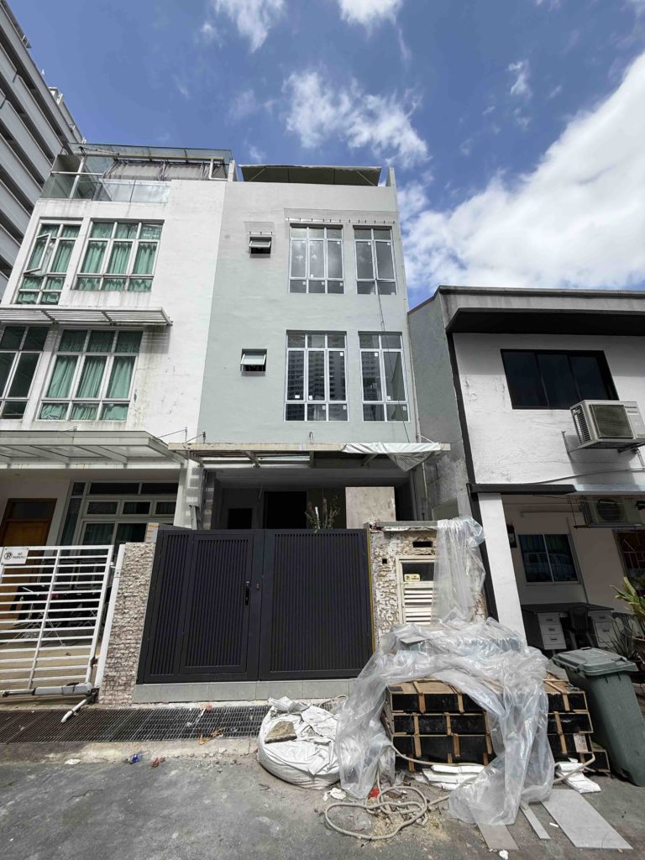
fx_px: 348
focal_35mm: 14
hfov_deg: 85.7
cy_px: 430
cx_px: 322
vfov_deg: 102.1
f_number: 2.2
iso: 50
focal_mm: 2.22
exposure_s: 1/1497
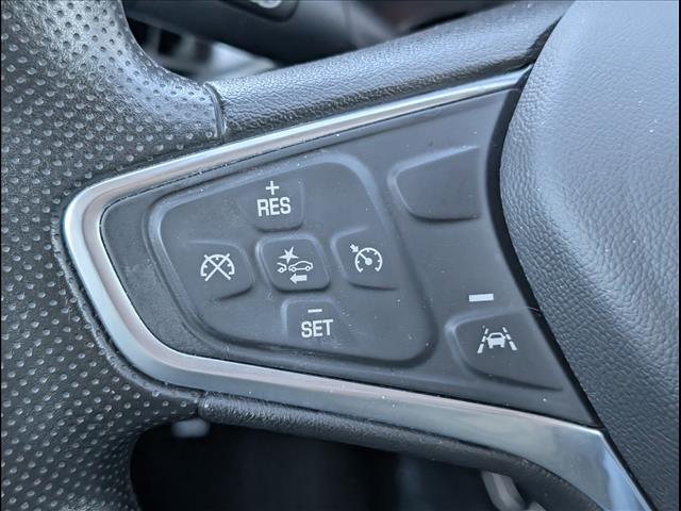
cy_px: 256
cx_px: 340
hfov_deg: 38.9
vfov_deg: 29.7
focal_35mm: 49
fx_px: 964
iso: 516
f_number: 1.68
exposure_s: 1/500
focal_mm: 6.9
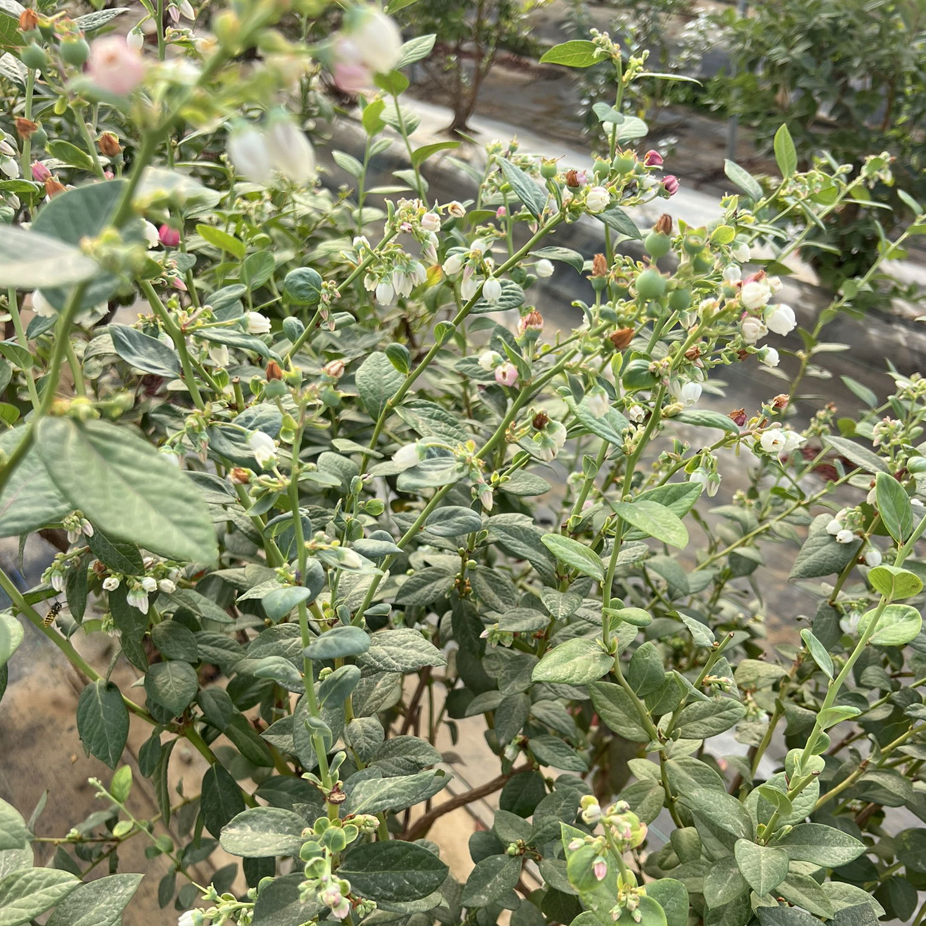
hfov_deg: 52.5
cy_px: 524
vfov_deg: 52.4
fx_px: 938
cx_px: 467
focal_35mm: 31
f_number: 1.5
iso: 50
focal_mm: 5.7
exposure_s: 1/1048
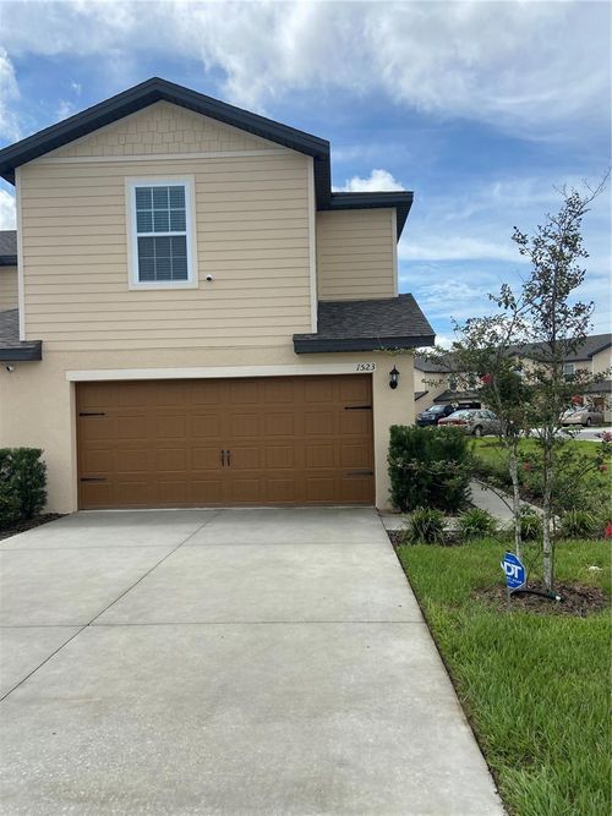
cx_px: 306
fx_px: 613
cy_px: 408
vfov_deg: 67.3
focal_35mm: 26
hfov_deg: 53.0
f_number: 1.8
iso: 32
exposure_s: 1/3984
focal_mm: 4.25
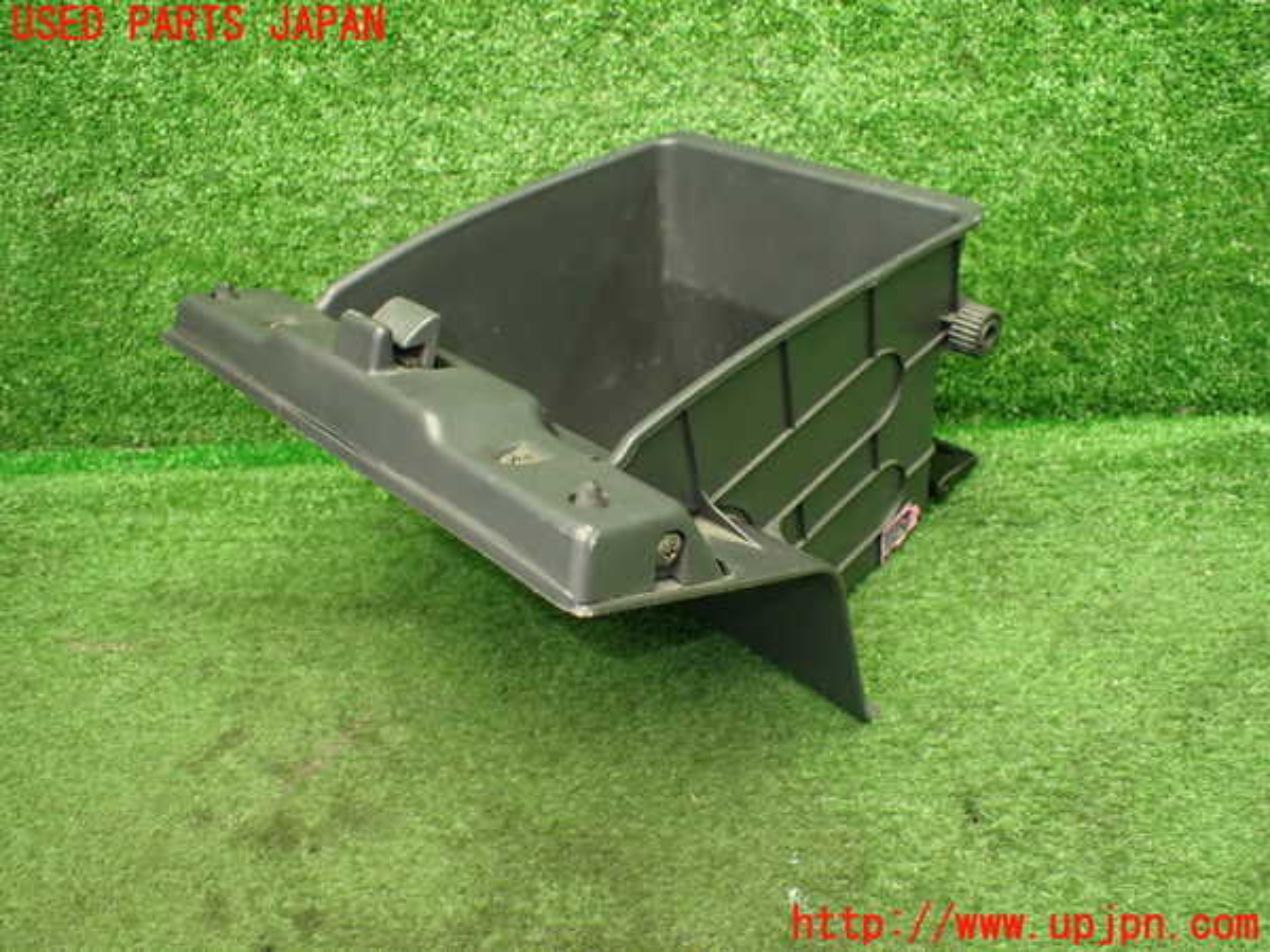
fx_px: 1101
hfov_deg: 60.0
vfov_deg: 46.8
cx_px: 635
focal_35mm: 30
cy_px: 476
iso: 800
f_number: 2.3
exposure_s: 1/80
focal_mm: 5.4
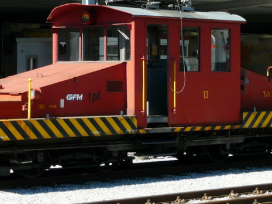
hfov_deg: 15.5
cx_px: 122
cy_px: 39
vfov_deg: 11.6
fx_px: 997
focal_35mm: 127
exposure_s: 1/200
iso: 100
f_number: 5.6
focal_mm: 9.8
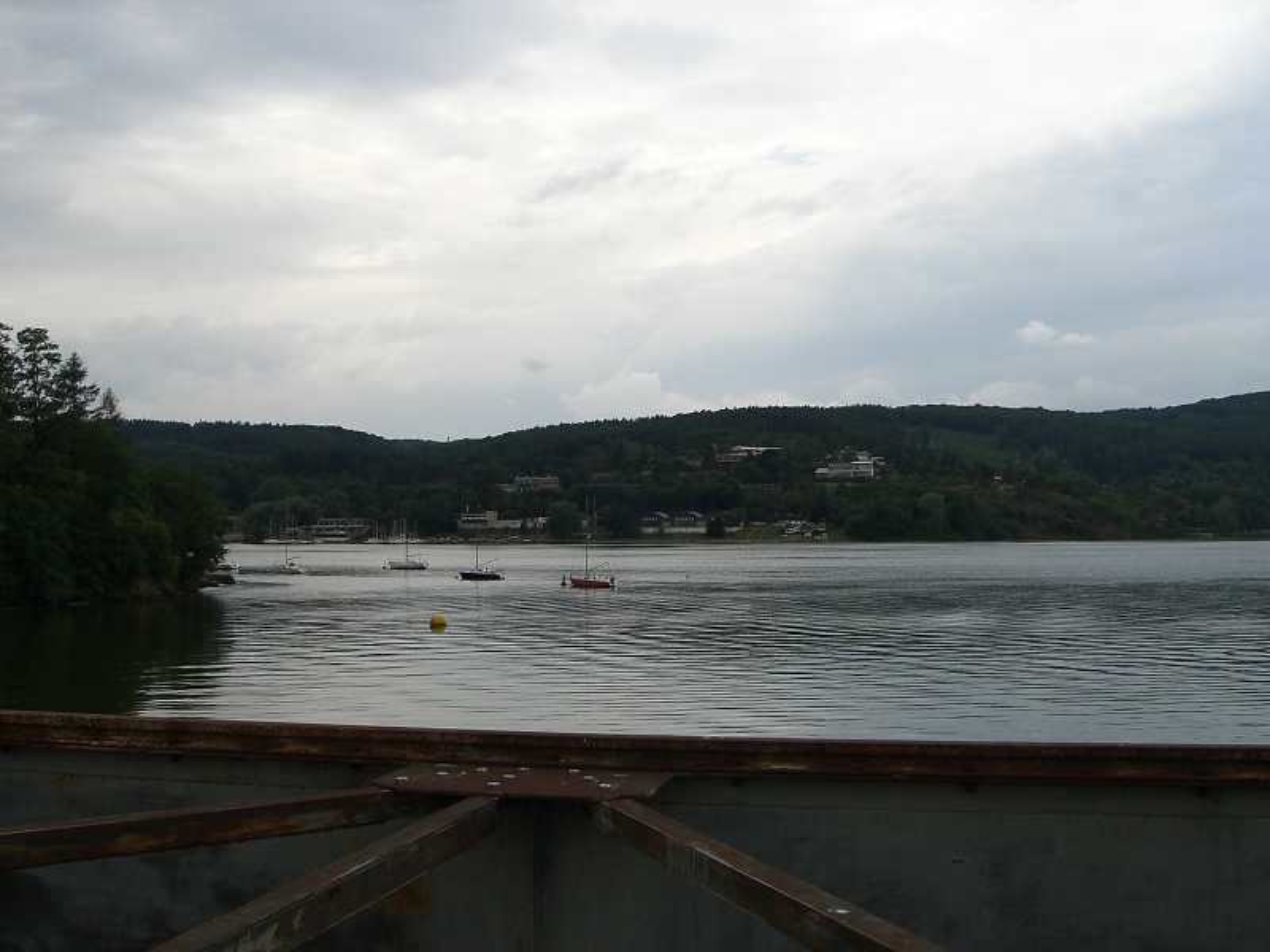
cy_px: 476
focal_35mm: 38
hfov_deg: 49.0
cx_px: 635
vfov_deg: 37.7
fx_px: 1394
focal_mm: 6.3
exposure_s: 1/640
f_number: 4.4
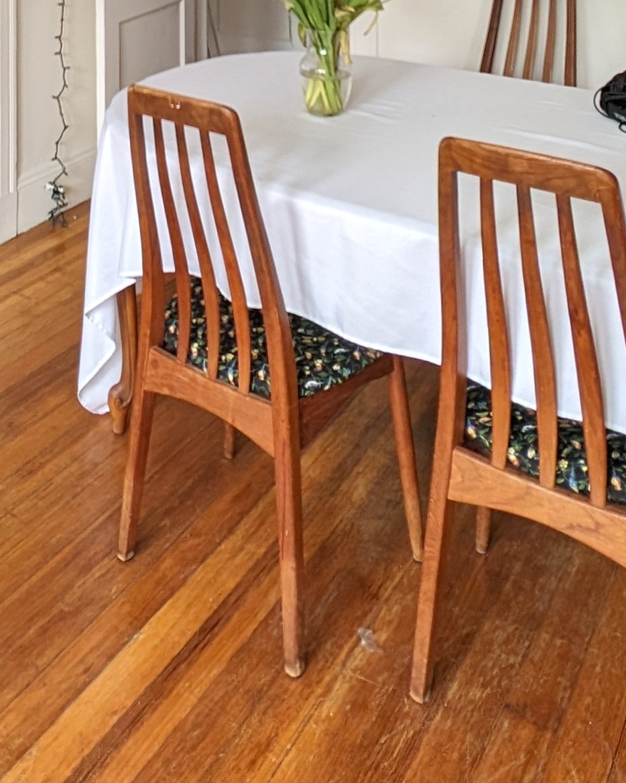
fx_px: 949
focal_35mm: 41
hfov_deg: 35.8
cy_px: -188
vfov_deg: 34.4
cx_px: 168
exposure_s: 1/77.2
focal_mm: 2.23
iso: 79
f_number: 1.95
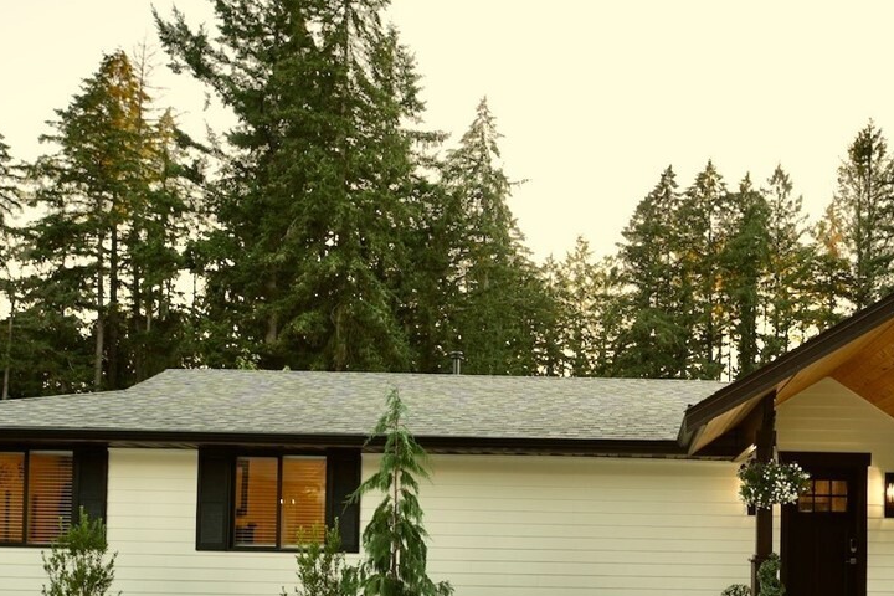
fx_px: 819
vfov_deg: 37.9
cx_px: 682
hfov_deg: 54.3
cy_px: 510
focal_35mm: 33
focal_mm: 14
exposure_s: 1/80
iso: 100
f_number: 4.5
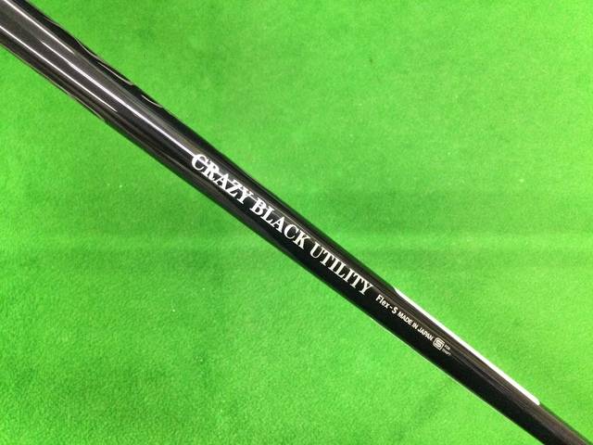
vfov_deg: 45.4
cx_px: 296
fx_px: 531
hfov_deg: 58.4
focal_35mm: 31
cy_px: 222
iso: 200
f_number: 2.4
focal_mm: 3.3
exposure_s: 1/20
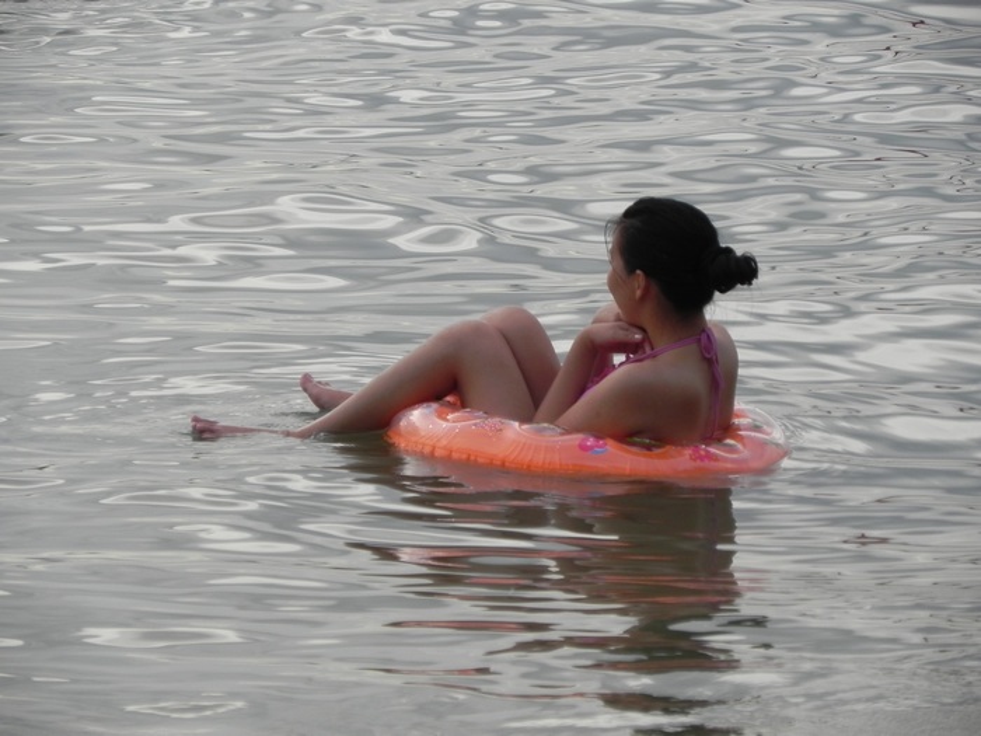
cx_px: 490
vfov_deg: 5.1
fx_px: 8247
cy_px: 368
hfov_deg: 6.8
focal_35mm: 291
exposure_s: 1/169
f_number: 4.5
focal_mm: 51.8
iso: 160
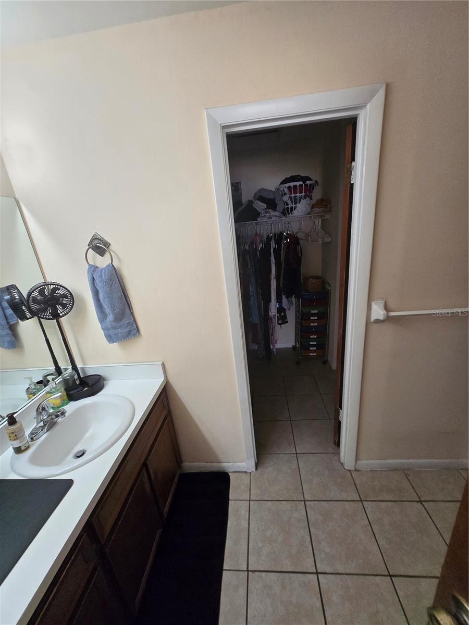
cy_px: 312
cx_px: 234
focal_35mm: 13
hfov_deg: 89.9
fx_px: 235
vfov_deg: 106.2
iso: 160
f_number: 2.2
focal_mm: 1.7
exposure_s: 1/60
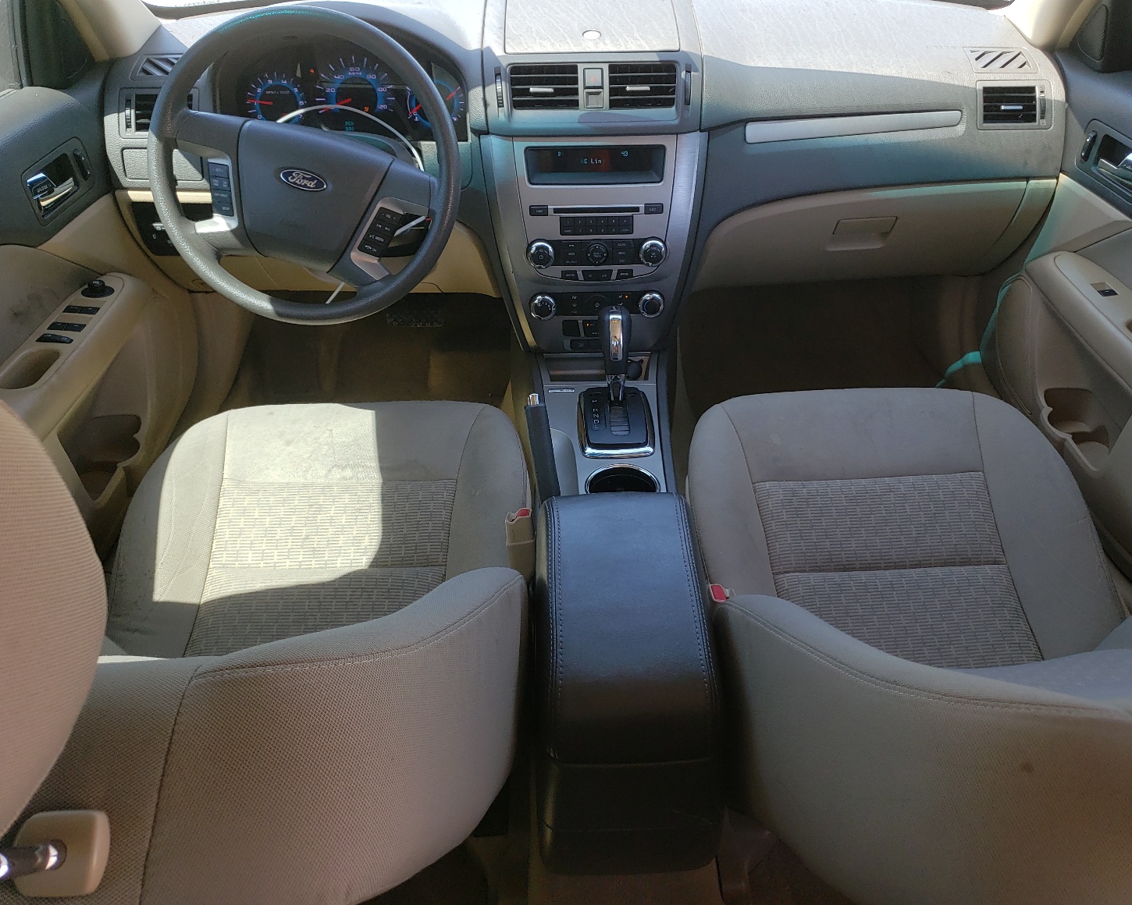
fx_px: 938
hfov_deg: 62.2
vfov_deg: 51.5
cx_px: 593
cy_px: 443
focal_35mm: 28
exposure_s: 1/263
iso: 50
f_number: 1.5
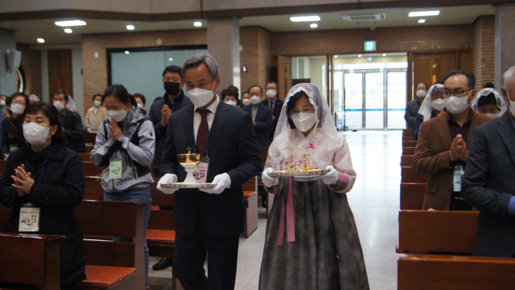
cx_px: 258
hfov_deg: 49.4
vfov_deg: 29.0
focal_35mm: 41
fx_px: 560
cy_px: 122
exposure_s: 1/40
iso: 400
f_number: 4
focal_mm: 26
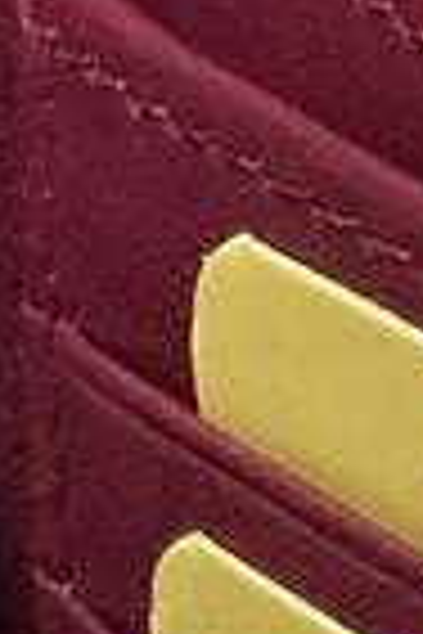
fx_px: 5657
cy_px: 1720
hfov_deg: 4.3
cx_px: 261
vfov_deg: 6.0
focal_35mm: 321
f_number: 1.8
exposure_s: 1/50
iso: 250
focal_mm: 3
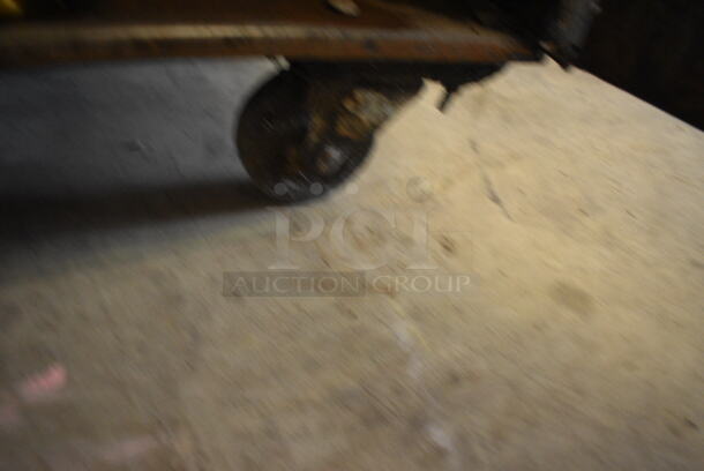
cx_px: 352
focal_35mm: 27
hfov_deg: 67.3
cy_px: 236
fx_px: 528
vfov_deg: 48.0
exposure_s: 1/125
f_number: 3.5
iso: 3200
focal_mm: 18
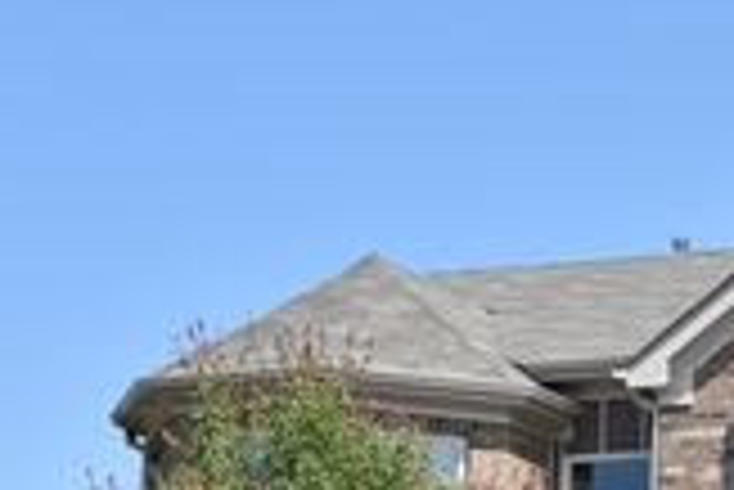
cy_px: 629
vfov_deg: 10.9
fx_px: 2510
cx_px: 964
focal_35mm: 123
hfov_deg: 15.8
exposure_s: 1/320
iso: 200
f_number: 9
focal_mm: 40
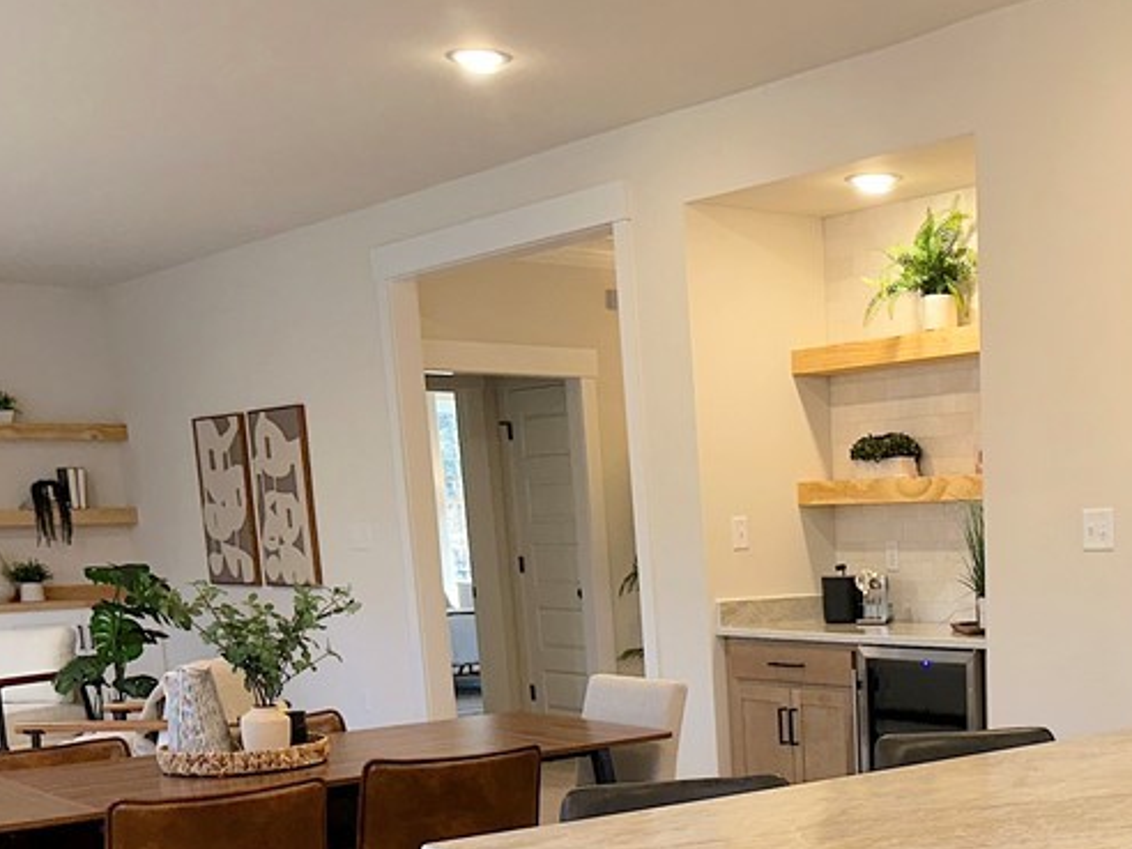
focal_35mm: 50
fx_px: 1635
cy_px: 835
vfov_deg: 27.5
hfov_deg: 36.3
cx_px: 973
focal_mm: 6.86
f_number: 1.78
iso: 80
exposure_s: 1/120
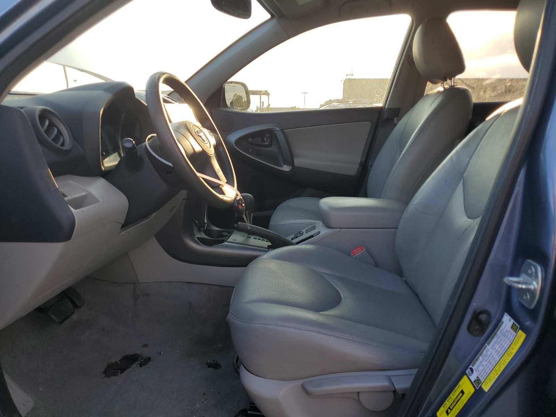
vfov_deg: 53.1
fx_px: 418
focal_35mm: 26
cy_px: 208
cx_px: 278
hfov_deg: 67.3
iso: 50
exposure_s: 1/476
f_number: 1.5
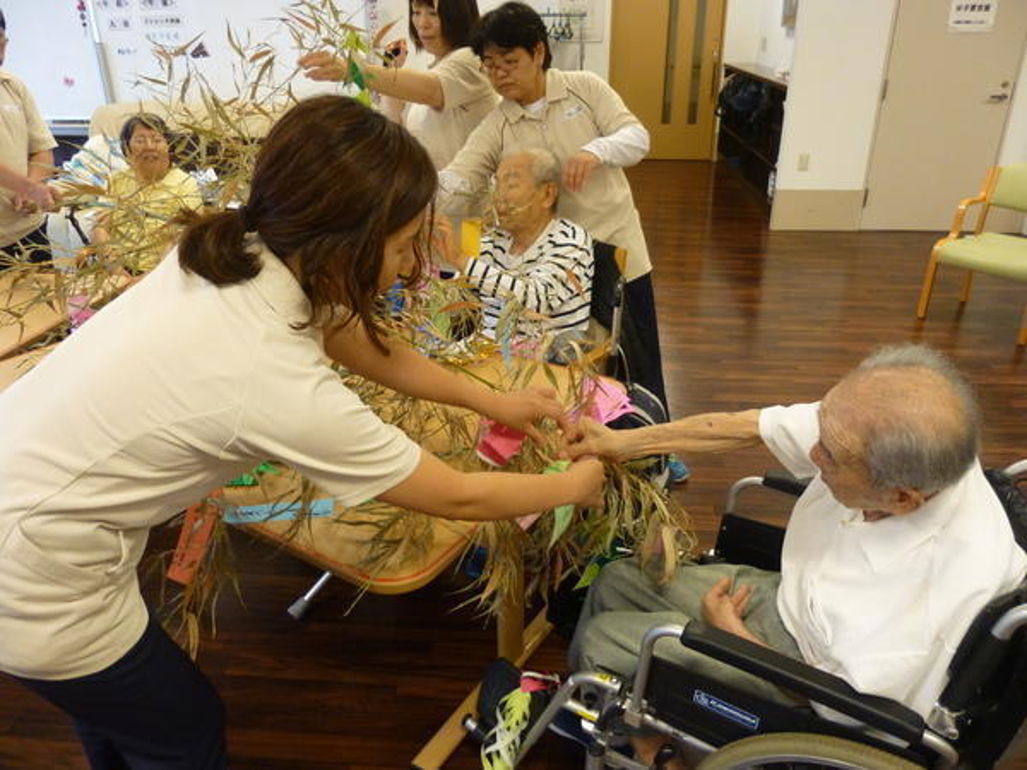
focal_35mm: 25
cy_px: 385
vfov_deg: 54.9
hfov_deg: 69.4
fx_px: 742
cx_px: 514
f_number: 3.1
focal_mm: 4.5
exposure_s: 1/60
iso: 400
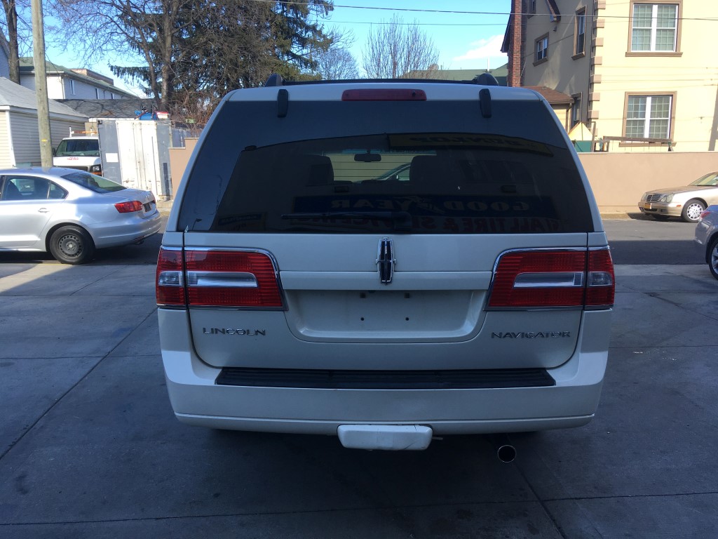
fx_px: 602
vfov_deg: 48.2
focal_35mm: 29
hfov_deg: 61.7
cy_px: 270
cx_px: 359
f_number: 2.2
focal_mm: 4.15
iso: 25
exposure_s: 1/499
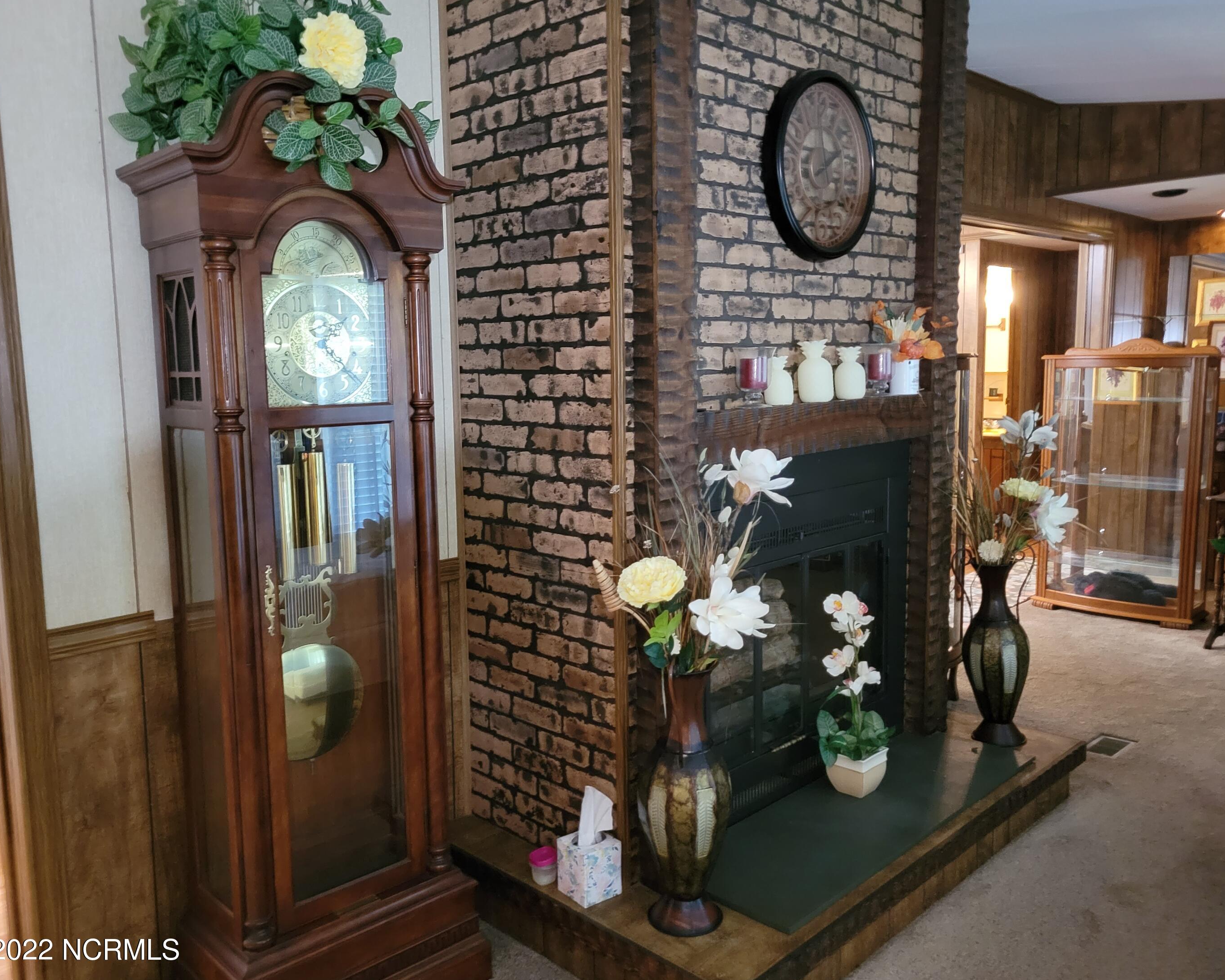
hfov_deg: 62.2
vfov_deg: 51.5
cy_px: 489
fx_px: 1015
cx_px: 643
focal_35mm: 28
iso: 800
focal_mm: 5.4
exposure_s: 1/24
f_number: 1.8
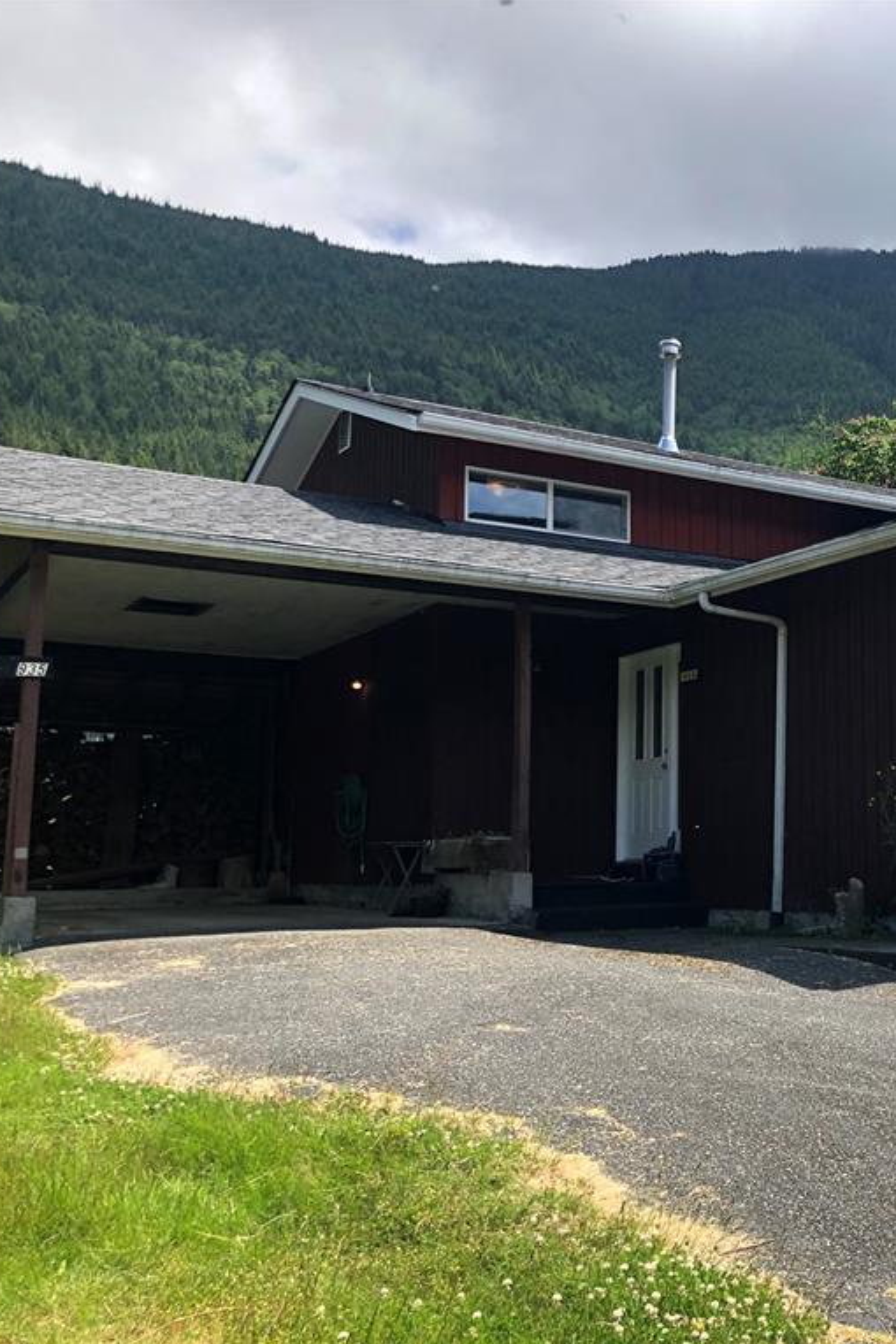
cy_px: 671
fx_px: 1456
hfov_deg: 32.1
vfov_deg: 49.6
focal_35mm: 39
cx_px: 845
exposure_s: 1/1333
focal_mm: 3.99
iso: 20
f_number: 1.8
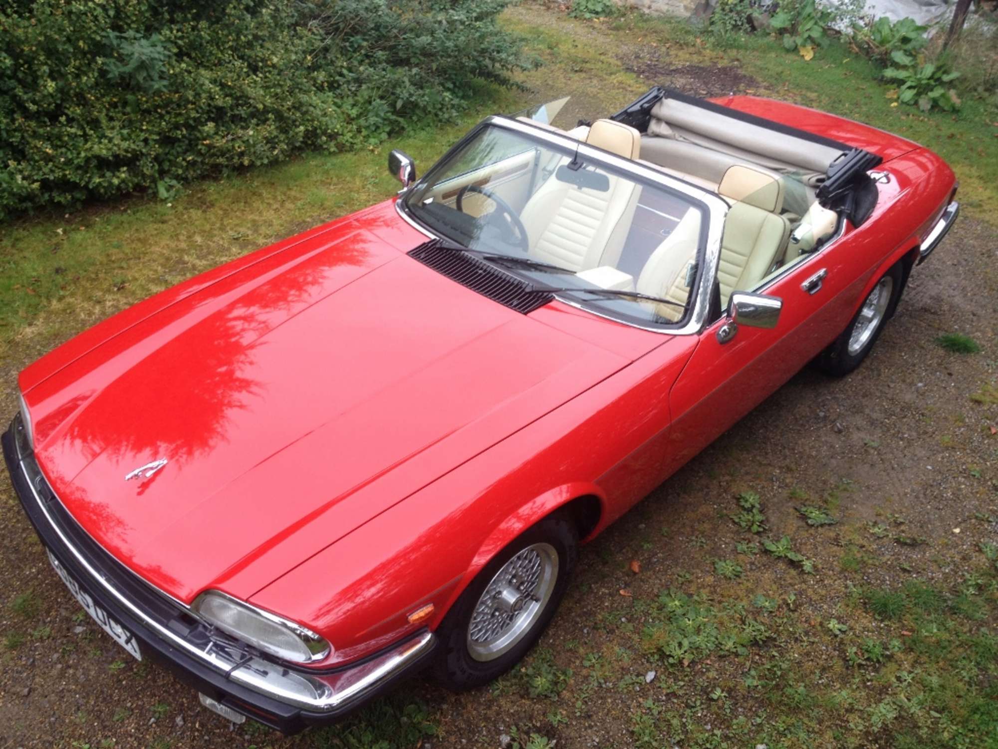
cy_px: 374
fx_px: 1009
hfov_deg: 52.6
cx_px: 499
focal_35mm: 35
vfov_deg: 40.7
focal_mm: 4.28
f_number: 2.4
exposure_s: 1/120
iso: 50
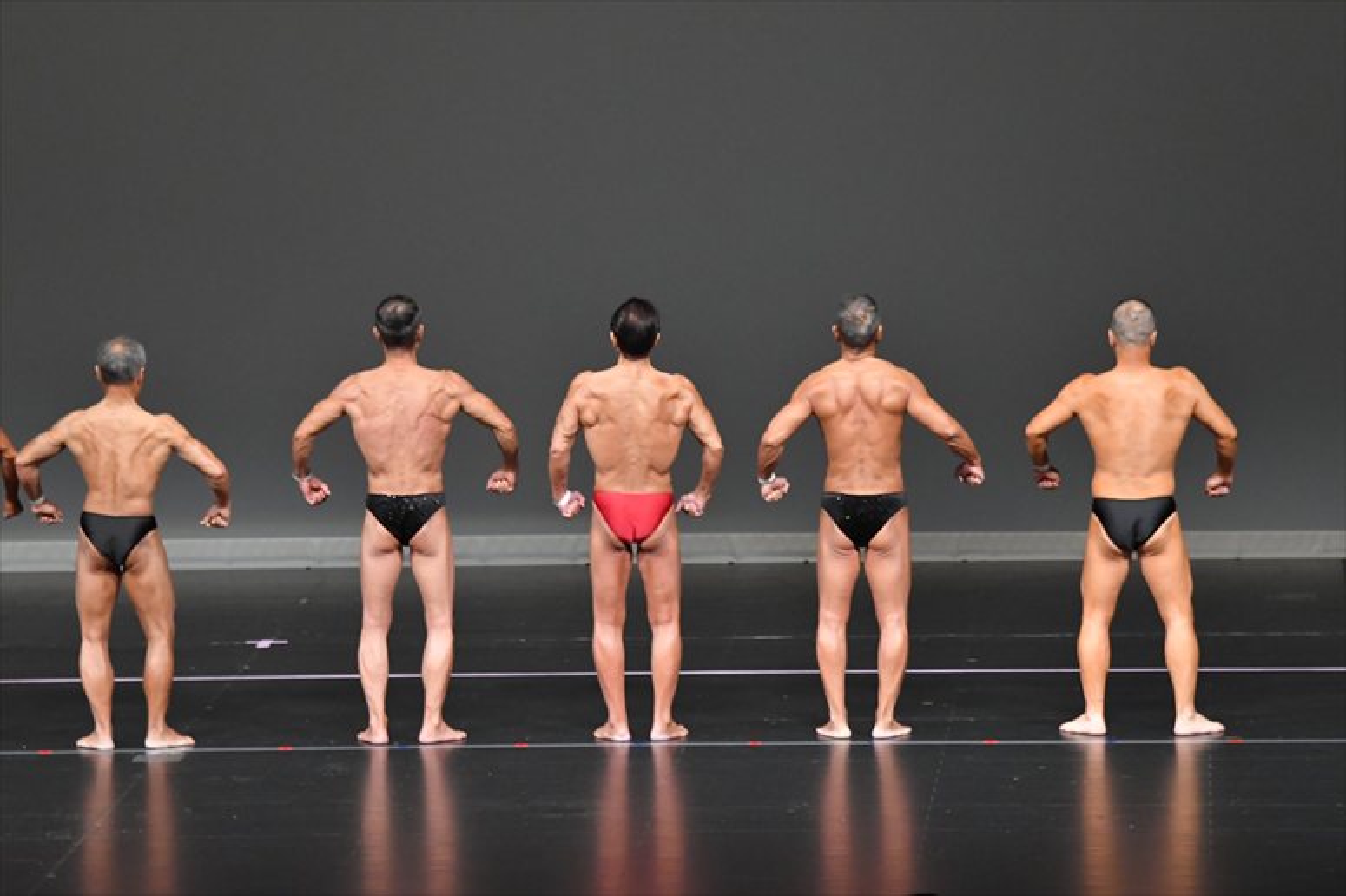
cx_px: 673
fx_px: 7549
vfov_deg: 6.8
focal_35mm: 202
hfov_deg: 10.2
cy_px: 448
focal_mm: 135
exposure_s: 1/400
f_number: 5.6
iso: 4000
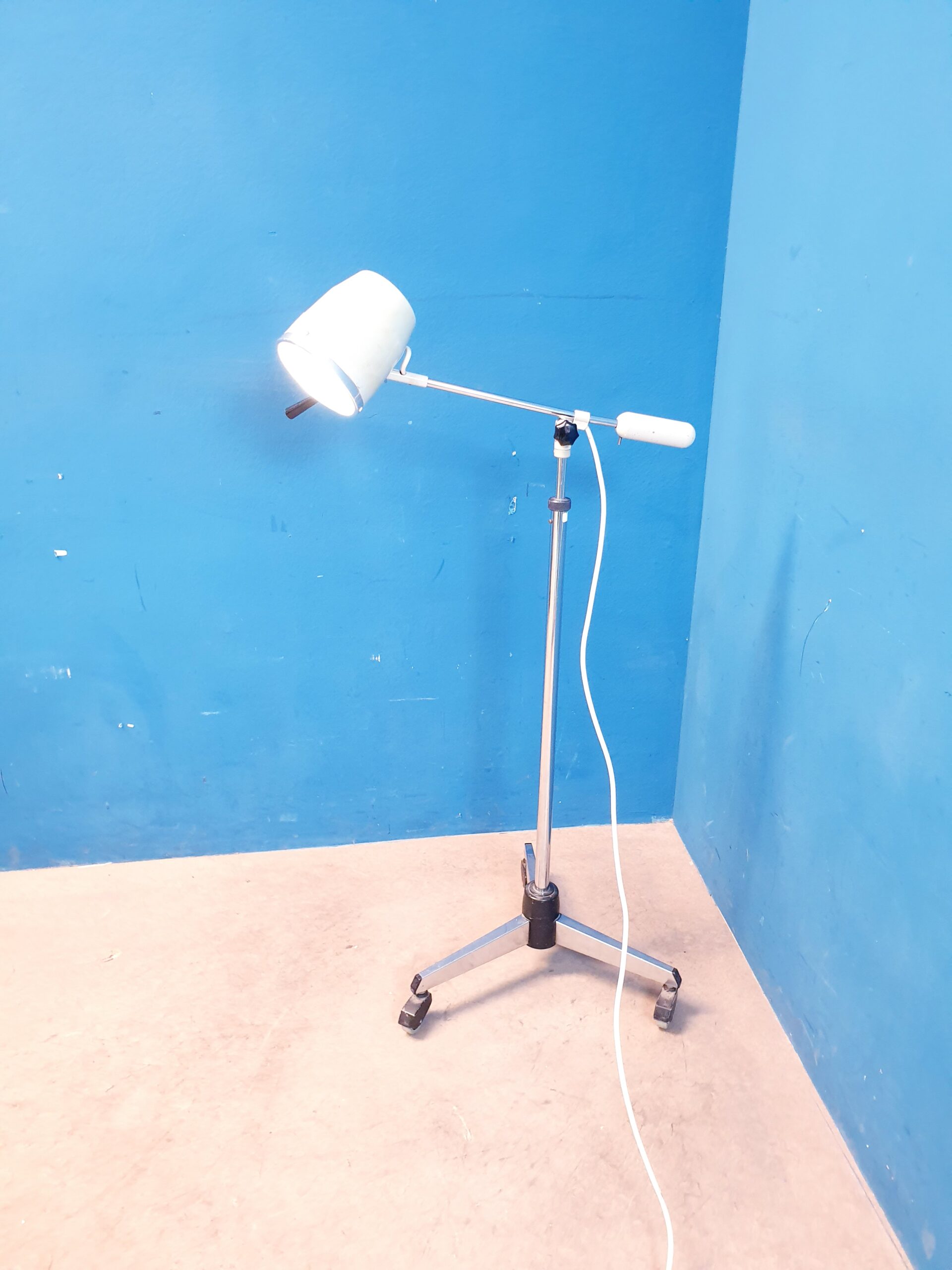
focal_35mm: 26
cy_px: 635
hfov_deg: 53.1
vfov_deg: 67.3
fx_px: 953
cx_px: 476
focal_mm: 4.3
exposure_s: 1/25
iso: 320
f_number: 2.4
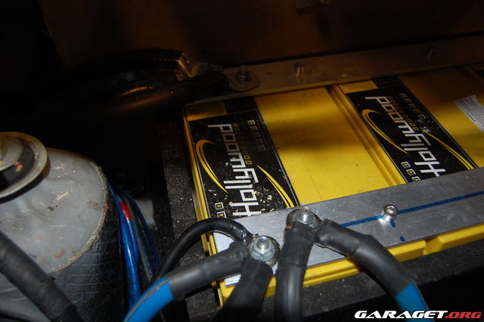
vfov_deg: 45.6
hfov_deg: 64.6
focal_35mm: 28
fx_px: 383
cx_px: 242
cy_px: 161
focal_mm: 19
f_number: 3.5
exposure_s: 1/60
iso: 400
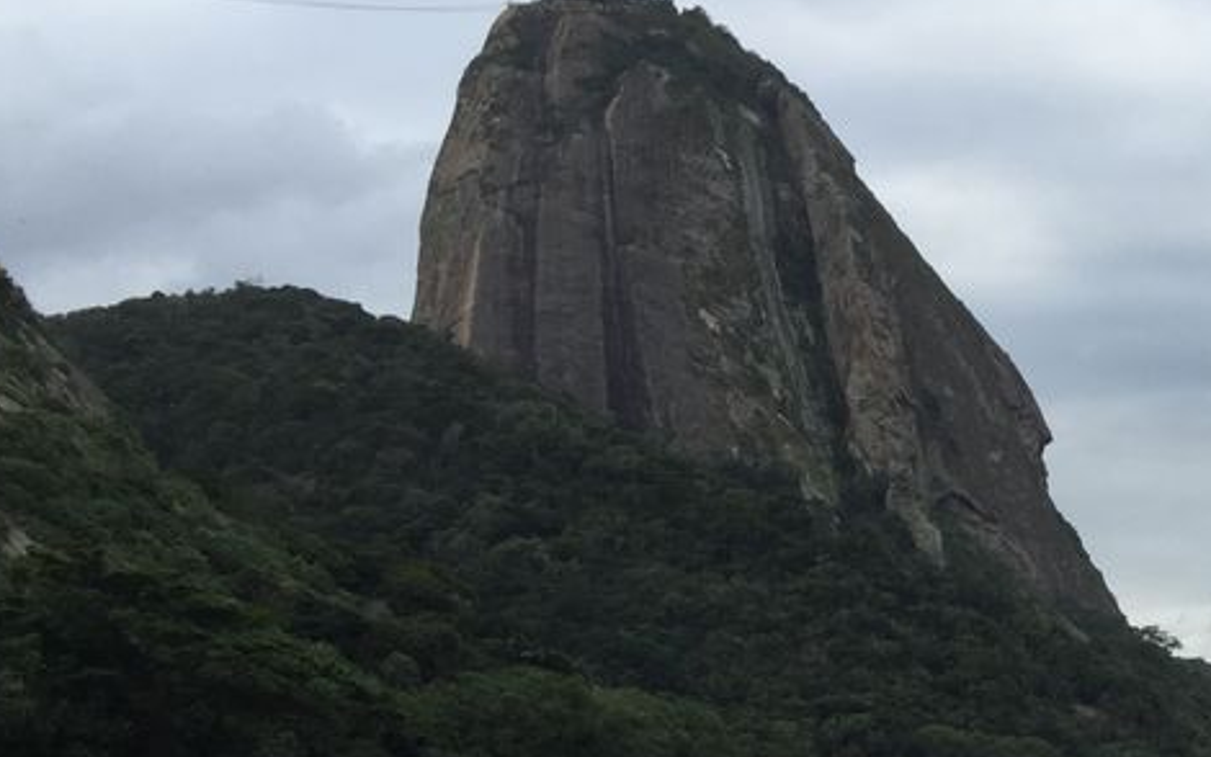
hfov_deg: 28.5
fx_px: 2212
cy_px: 798
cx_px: 1242
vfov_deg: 18.8
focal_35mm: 67
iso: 32
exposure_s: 1/1412
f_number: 2.2
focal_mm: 4.15
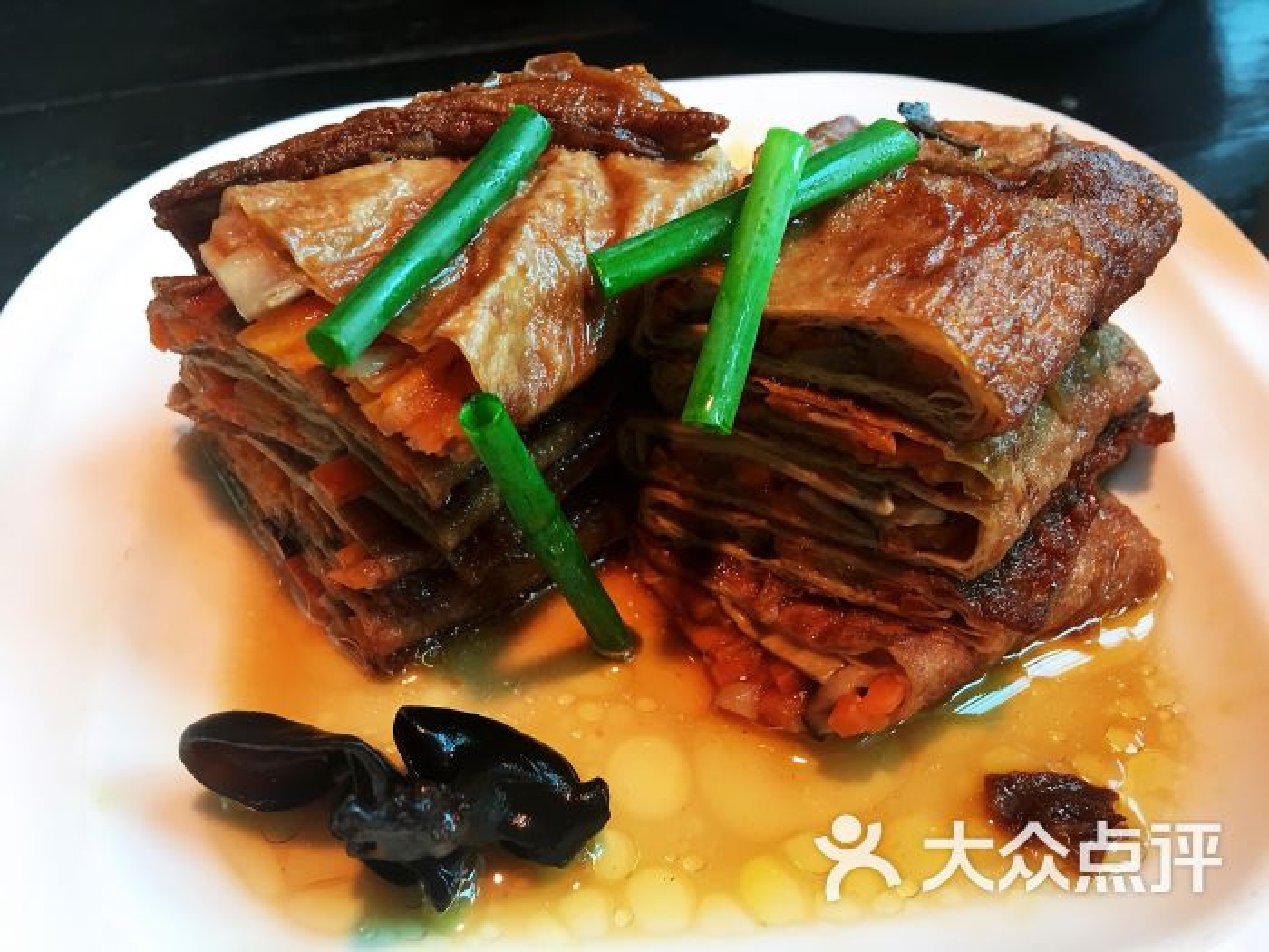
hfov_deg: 61.7
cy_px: 476
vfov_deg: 48.2
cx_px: 634
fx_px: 1063
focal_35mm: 29
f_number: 2.2
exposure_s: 1/33
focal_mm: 4.15
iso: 50
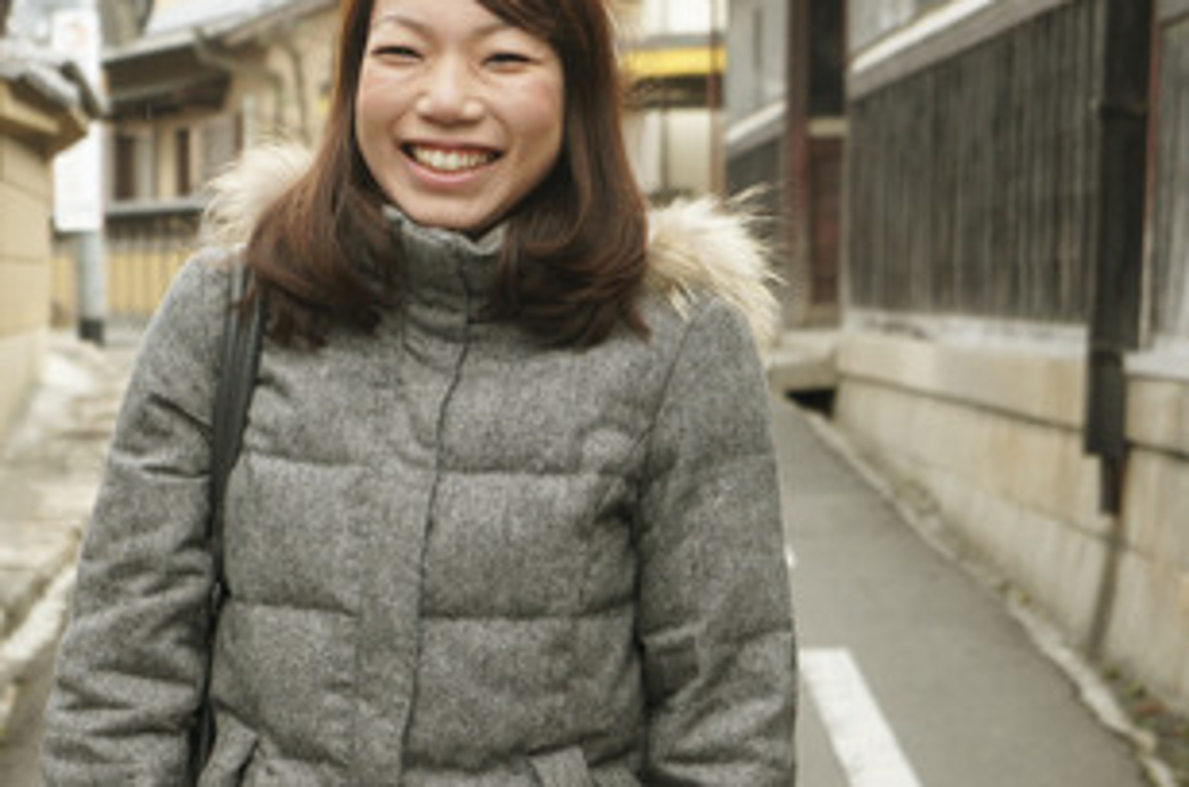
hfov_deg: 17.0
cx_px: 436
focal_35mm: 121
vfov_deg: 11.3
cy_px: 357
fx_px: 3979
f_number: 5.6
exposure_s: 1/100
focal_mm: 55
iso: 400
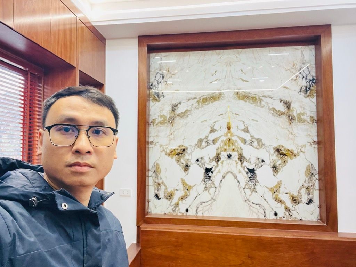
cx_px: 178
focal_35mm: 23
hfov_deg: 73.9
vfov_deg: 58.9
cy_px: 134
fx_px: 237
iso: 160
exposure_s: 1/50
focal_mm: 2.71
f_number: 2.2
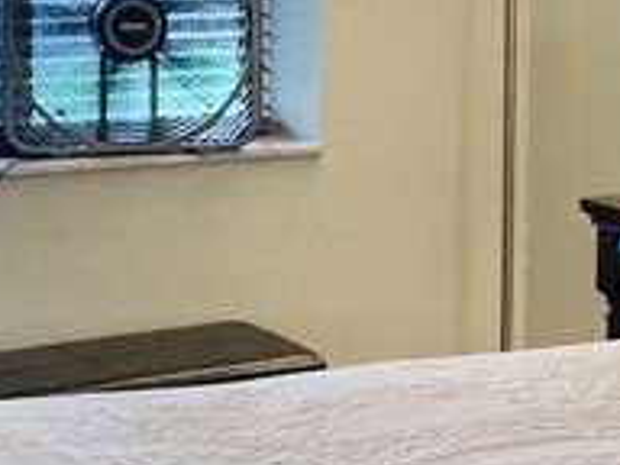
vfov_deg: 10.6
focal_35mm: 139
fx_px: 2490
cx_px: 617
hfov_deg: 14.0
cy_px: 42
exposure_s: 1/40
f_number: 1.8
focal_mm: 4.25
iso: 320
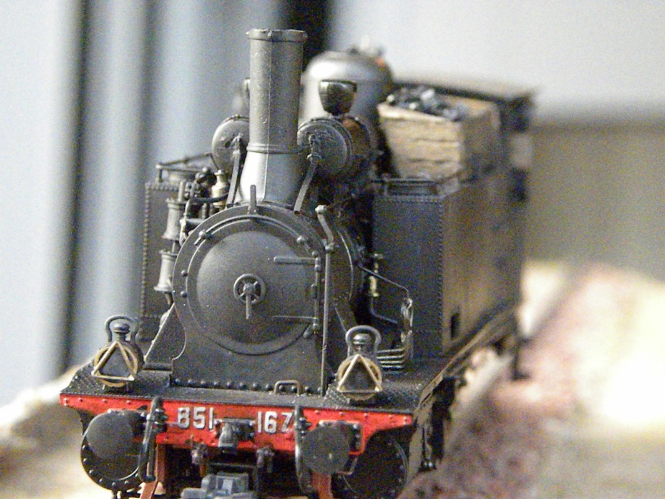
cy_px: 250
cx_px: 332
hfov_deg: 13.7
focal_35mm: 144
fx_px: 2767
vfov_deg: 10.3
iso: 6400
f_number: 4.5
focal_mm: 25.7
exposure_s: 1/213
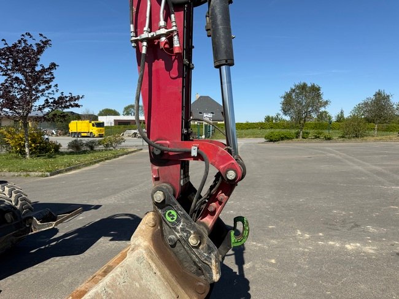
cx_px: 200
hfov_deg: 71.6
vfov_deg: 56.8
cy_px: 150
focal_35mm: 24
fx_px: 277
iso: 80
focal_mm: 6.76
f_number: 1.78
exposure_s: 1/4975
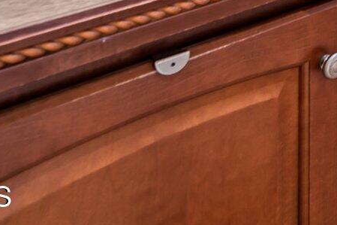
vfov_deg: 14.1
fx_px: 704
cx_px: 701
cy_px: -270
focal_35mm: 75
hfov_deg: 17.5
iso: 250
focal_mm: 16.5
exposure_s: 1/2.5
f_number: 8
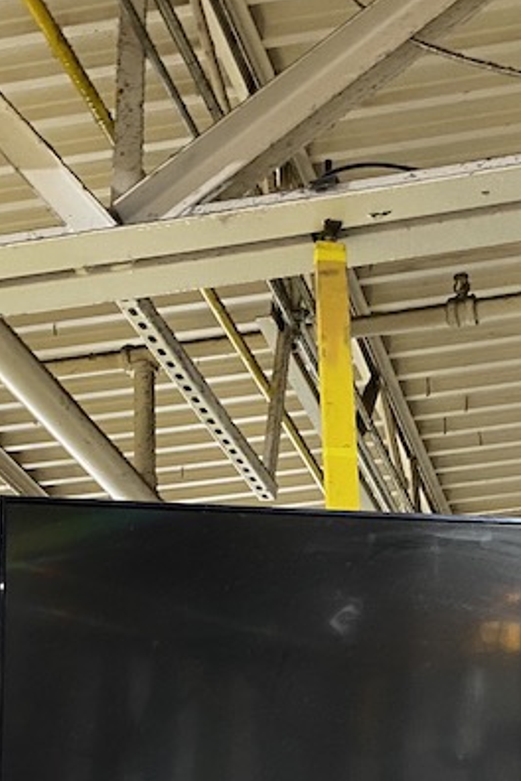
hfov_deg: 19.3
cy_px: 625
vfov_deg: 28.2
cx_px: 409
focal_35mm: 70
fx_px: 1519
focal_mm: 4.25
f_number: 1.8
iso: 160
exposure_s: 1/60
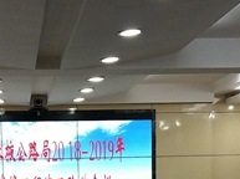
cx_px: 90
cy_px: 303
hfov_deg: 18.2
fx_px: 747
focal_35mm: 108
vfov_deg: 12.6
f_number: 2
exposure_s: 1/50
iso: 125
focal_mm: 3.88
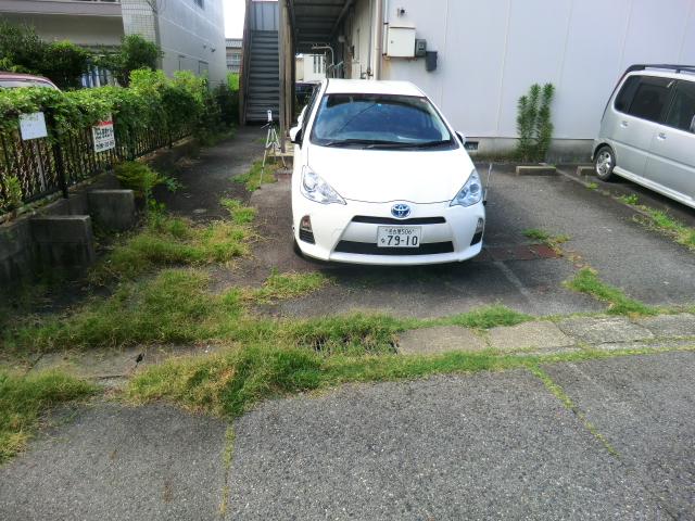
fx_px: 482
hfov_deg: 71.6
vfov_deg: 56.8
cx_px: 348
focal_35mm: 24
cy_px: 260
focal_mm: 4.3
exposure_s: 1/320
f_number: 3.2
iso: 80
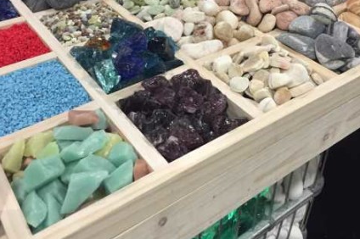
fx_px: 410
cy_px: 37
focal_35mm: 41
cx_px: 180
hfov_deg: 47.4
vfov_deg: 31.5
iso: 125
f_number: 2.2
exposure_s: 1/30
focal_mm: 4.15
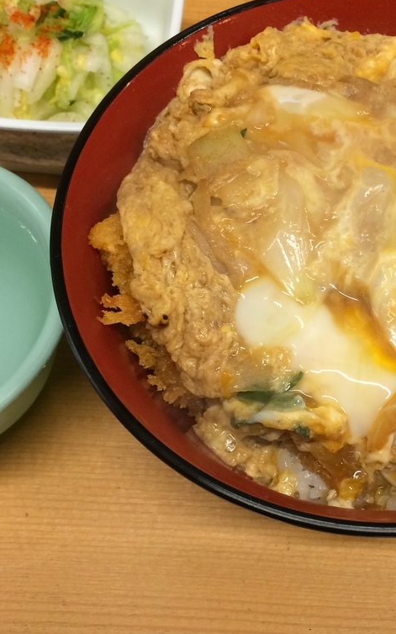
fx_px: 846
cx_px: 329
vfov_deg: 41.0
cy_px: 336
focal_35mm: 49
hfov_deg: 25.8
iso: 100
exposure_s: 1/30
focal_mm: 4.15
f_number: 2.2
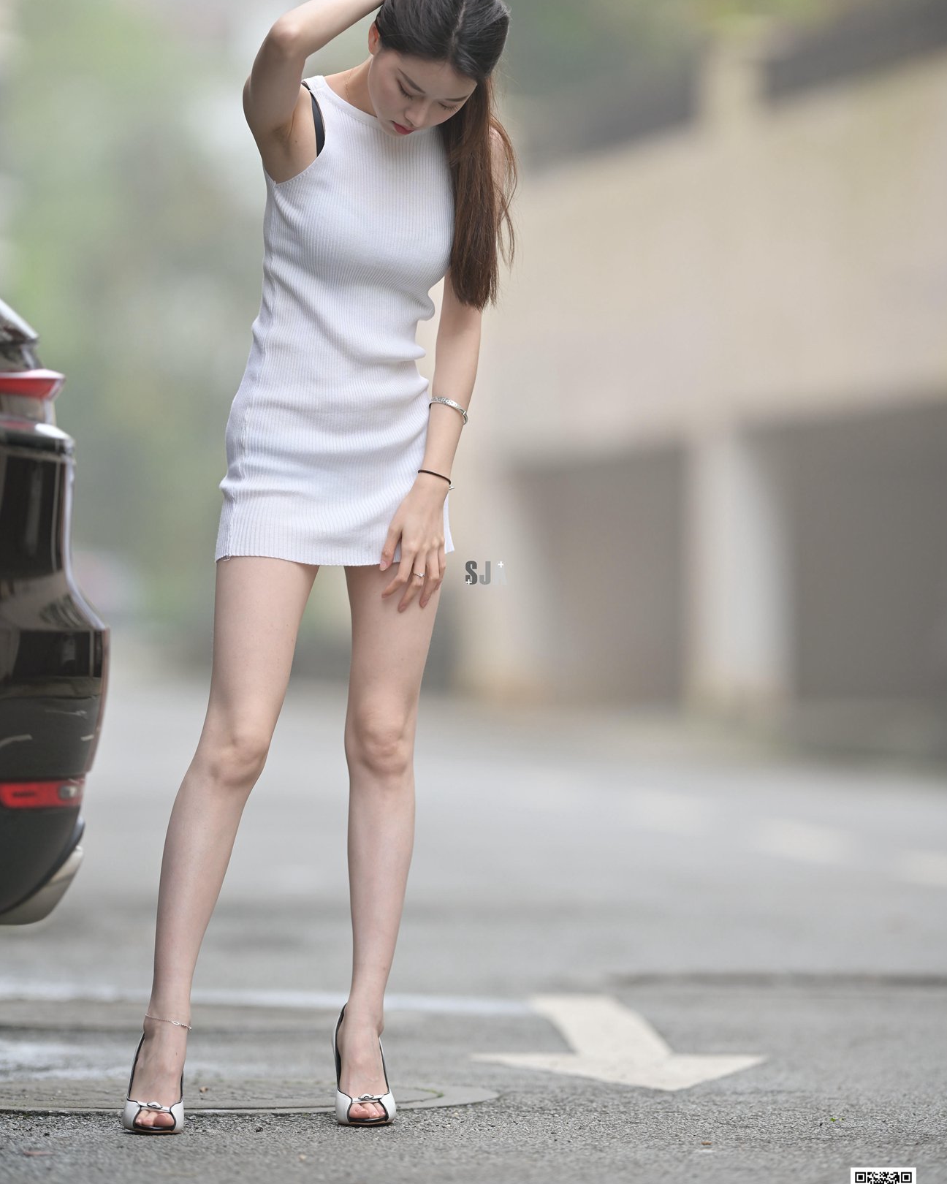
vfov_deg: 8.5
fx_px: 7918
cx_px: 474
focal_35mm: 226
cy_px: 543
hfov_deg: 6.8
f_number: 2
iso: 160
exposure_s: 1/250
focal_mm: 200
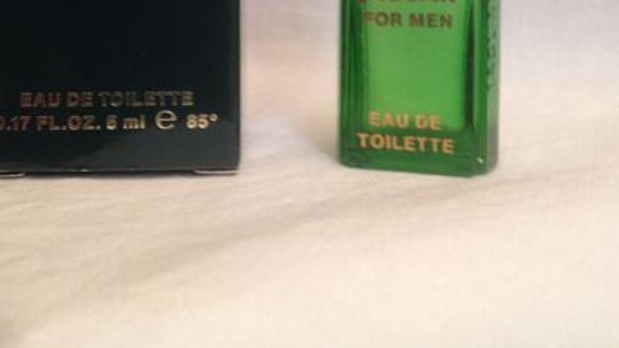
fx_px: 1001
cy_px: -26
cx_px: 282
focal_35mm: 61
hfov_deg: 34.3
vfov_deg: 19.0
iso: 80
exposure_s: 1/20
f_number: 2.4
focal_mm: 4.28
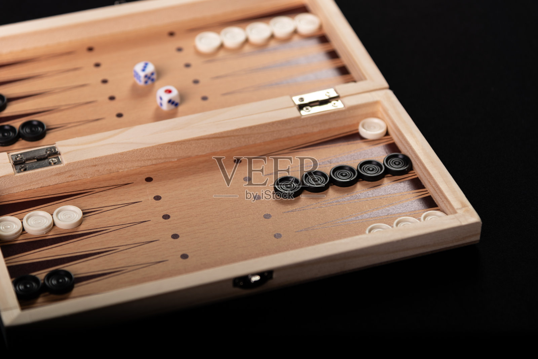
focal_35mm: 120
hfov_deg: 17.1
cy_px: 180
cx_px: 269
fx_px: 1794
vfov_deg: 11.4
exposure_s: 1/250
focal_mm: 120
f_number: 4
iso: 100
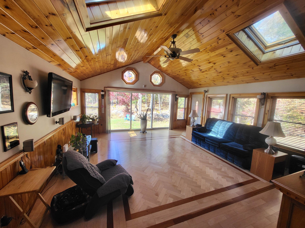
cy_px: 114
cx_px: 152
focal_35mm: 13
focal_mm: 1.74
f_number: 2.2
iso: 64
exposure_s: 1/60
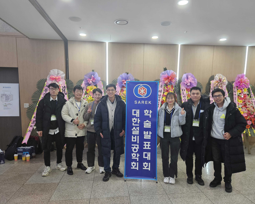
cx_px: 134
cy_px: 98
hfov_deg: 68.0
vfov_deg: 56.8
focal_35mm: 25
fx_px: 189
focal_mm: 5.4
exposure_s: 1/120
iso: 250
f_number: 1.8
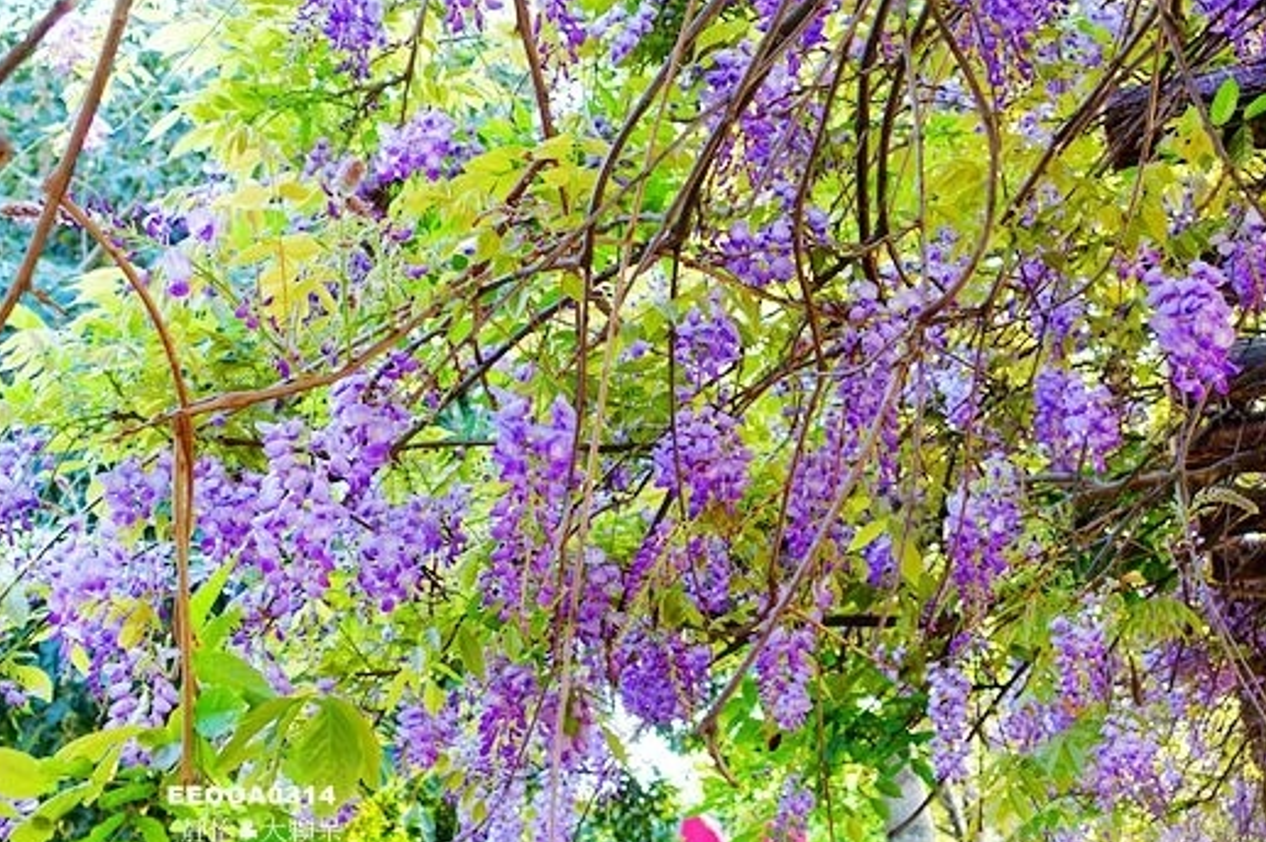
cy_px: 349
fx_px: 1546
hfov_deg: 44.5
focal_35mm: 44
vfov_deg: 30.4
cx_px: 654
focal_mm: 12.81
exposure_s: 1/40
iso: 125
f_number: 2.8
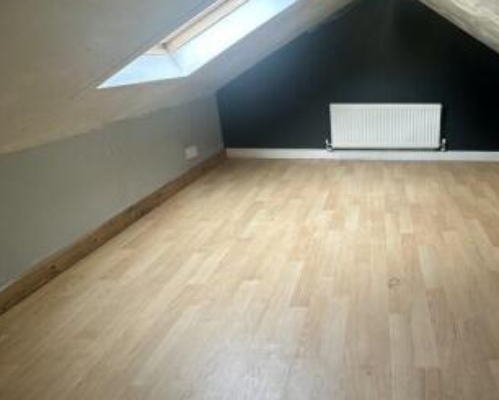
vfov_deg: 54.9
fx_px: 384
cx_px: 392
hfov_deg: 61.1
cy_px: 185
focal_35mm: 26
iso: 80
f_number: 2.2
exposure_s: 1/100
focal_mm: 2.22
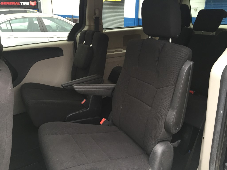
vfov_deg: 48.2
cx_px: 114
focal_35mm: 29
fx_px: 190
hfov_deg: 61.7
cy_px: 85
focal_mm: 4.15
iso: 80
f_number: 2.2
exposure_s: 1/30
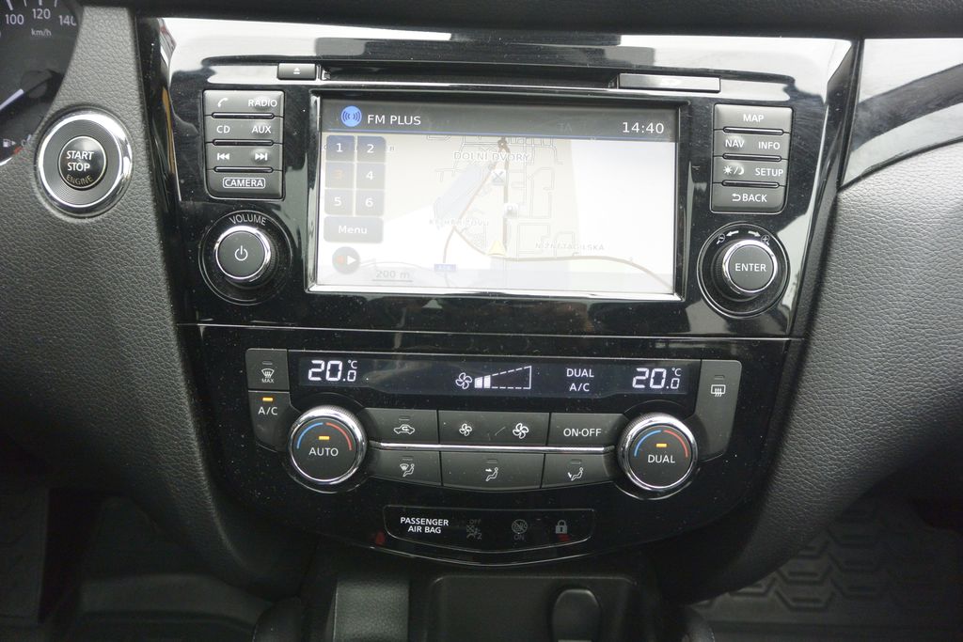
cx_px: 482
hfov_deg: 67.4
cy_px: 321
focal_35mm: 27
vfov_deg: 47.9
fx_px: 722
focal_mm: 10
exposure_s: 1/125
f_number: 3.5
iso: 400
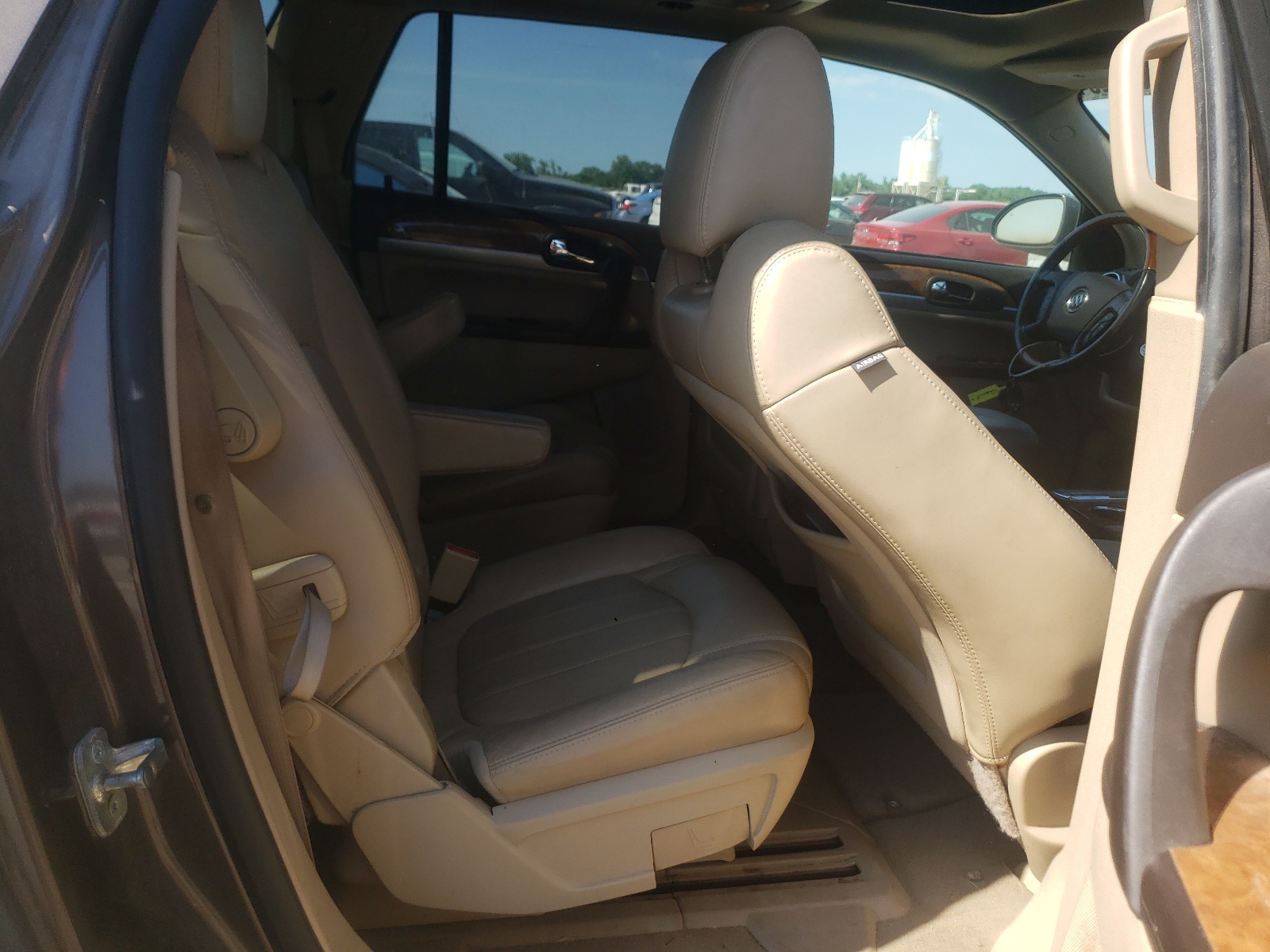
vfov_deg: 53.1
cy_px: 476
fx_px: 954
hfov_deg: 67.3
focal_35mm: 26
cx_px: 635
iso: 50
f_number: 1.5
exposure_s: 1/1250
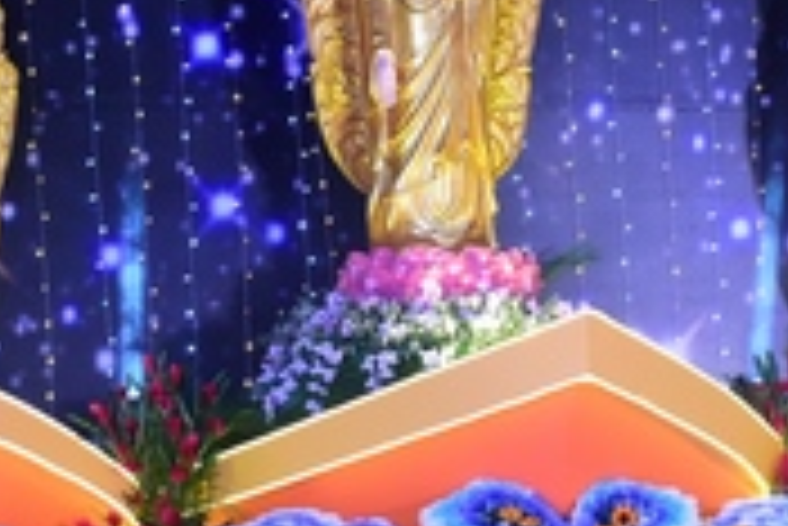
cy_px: 261
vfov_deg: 5.3
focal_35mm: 260
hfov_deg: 7.9
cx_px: 482
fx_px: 5696
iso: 1000
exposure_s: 1/40
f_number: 5
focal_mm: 70
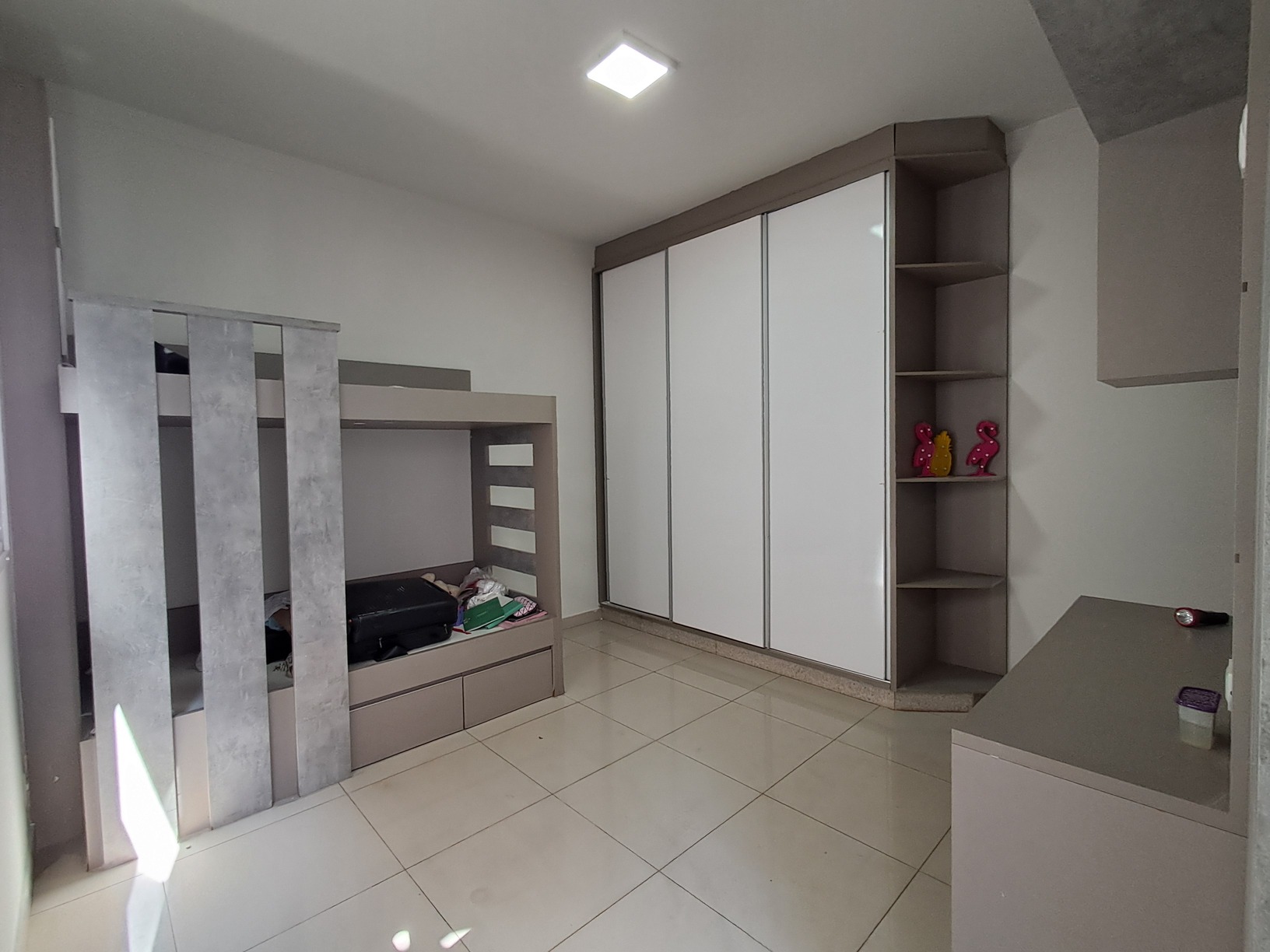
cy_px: 476
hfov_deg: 94.5
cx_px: 635
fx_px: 587
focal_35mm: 16
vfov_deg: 78.1
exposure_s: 1/40
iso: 100
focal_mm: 1.64
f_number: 2.2
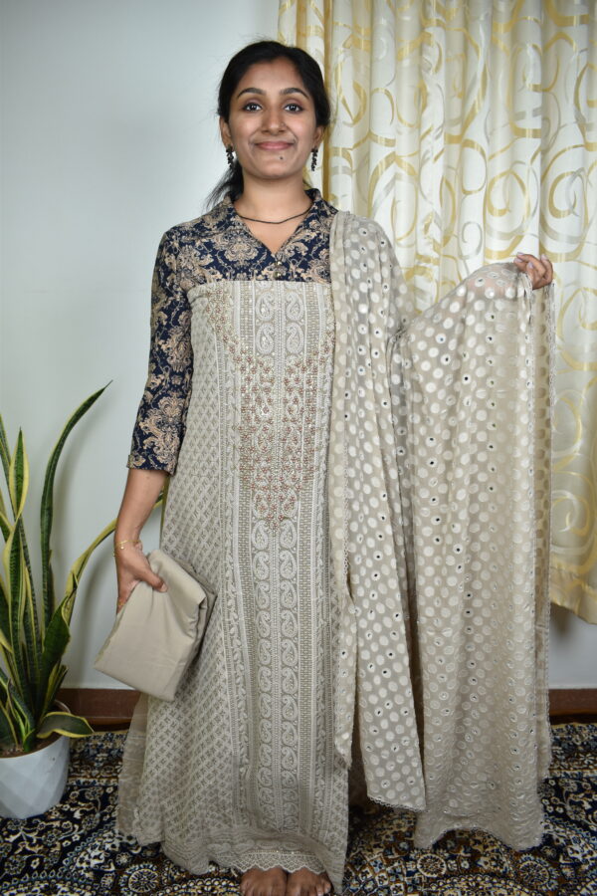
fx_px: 672
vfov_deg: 67.4
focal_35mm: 27
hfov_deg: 47.9
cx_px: 298
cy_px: 448
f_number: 4.5
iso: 200
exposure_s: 1/60
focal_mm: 18
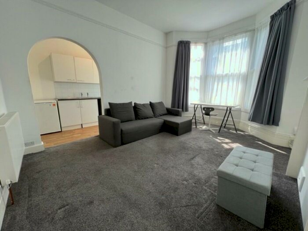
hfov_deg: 106.2
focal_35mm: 13
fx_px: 116
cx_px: 154
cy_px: 116
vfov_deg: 89.9
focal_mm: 1.57
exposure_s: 1/99
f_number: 1.8
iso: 32
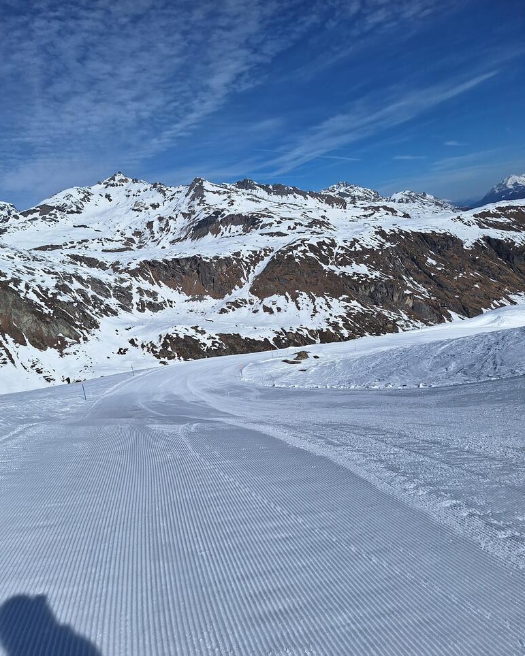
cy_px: 335
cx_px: 262
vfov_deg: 70.3
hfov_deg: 58.8
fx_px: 466
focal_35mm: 24
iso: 40
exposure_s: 1/8264
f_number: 1.8
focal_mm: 5.54
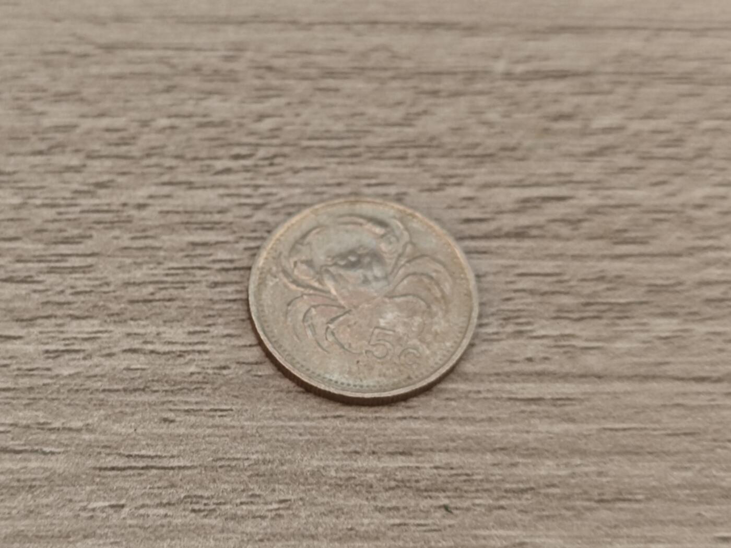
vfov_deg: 19.6
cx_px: 366
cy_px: 274
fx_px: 1584
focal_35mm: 75
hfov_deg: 26.0
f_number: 1.9
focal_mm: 8.7
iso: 640
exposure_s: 1/45
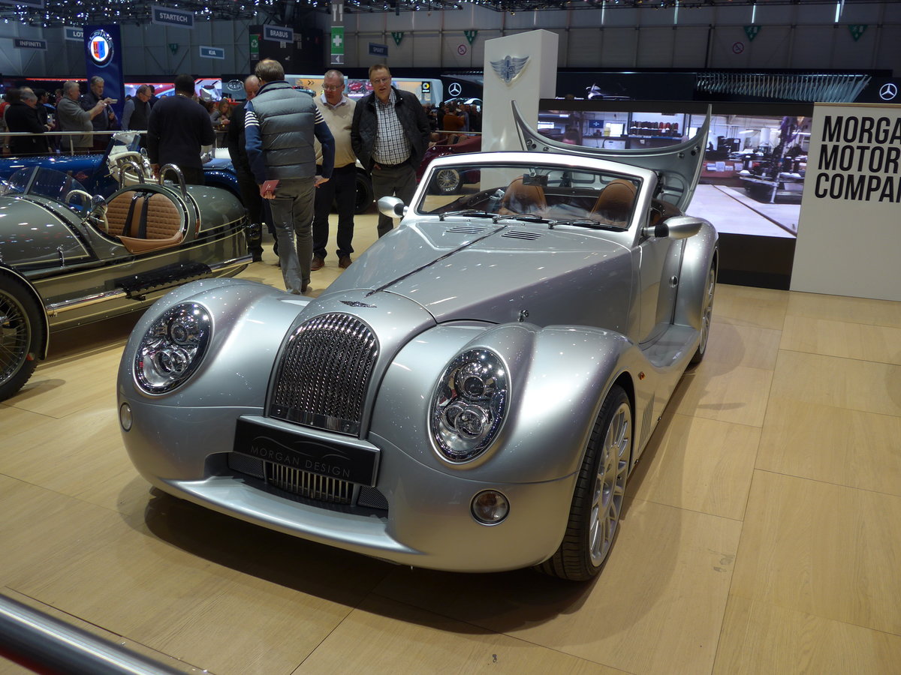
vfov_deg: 48.2
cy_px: 338
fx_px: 755
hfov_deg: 61.7
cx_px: 450
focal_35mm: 29
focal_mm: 6
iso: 80
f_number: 2.2
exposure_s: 1/100
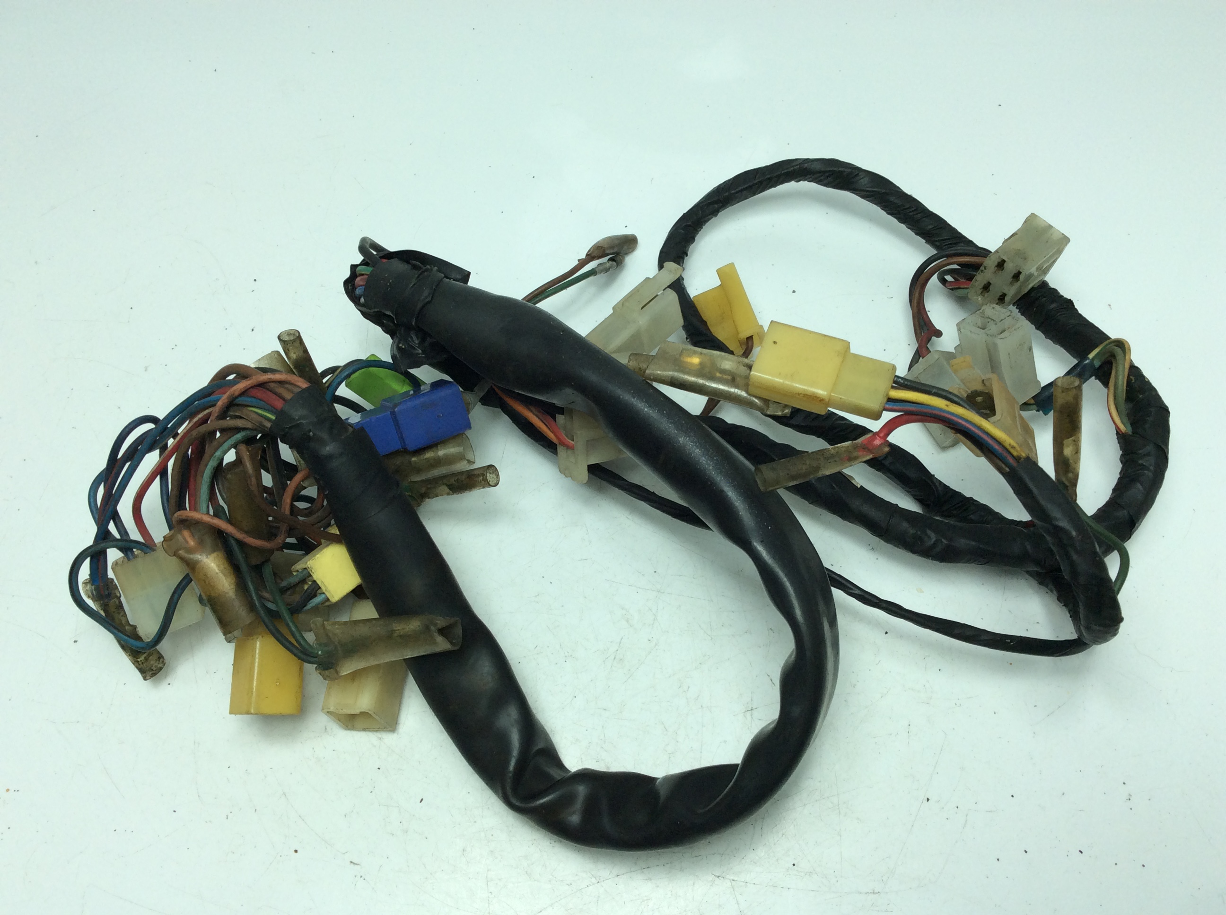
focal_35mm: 32
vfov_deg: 44.1
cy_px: 458
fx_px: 1132
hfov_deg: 56.9
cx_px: 613
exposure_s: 1/369
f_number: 2.4
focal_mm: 3.3
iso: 32
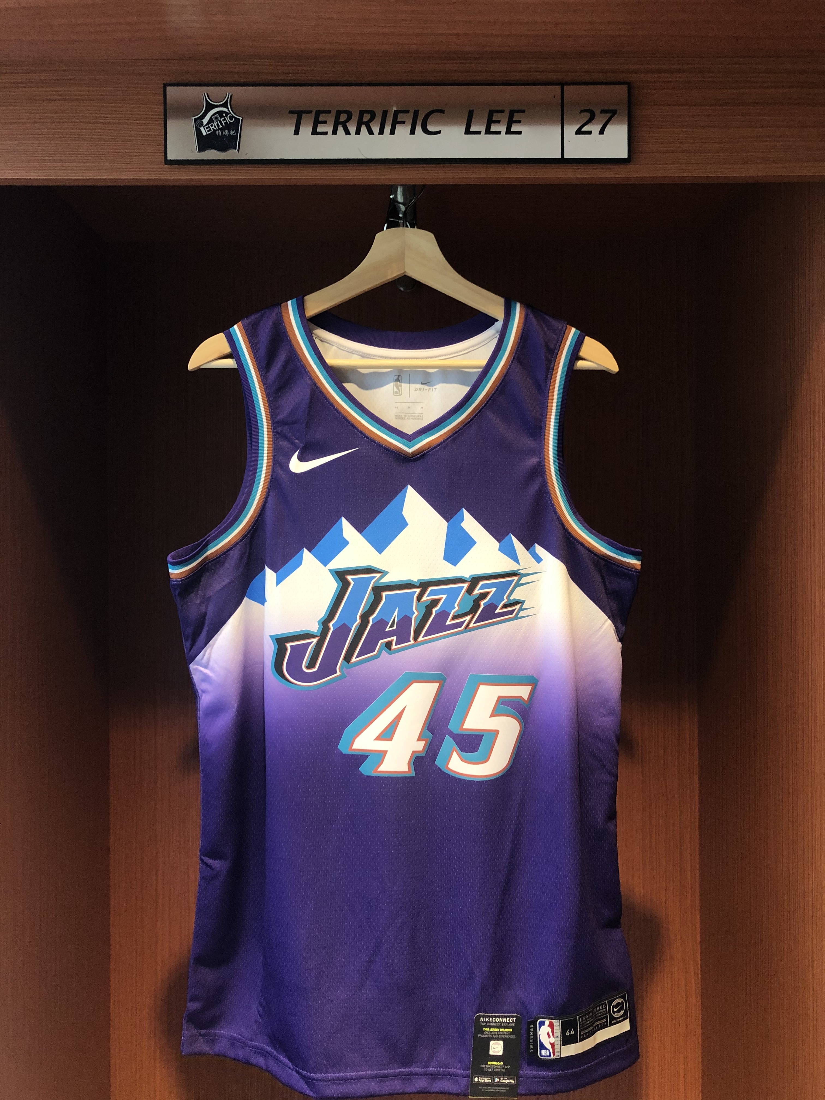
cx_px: 412
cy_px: 550
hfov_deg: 49.7
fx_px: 890
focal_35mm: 28
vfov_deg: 63.4
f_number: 1.8
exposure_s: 1/30
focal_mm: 3.99
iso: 40
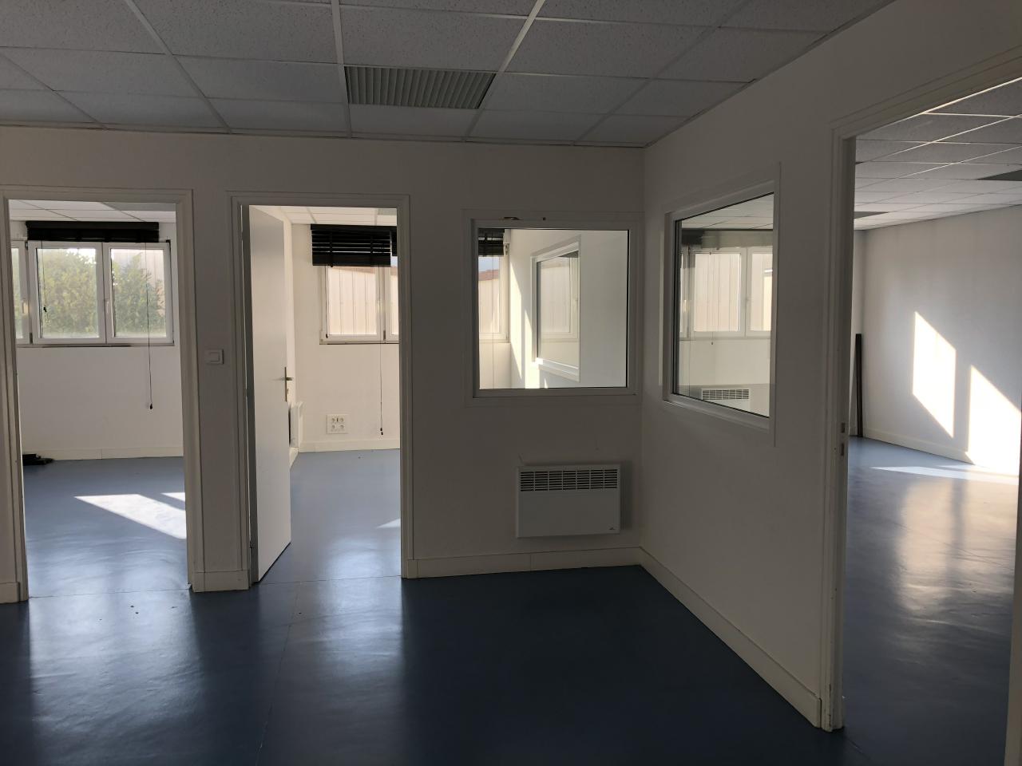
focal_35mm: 28
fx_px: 827
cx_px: 511
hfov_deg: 63.4
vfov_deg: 49.7
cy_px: 383
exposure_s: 1/121
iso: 20
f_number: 1.8
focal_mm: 3.99
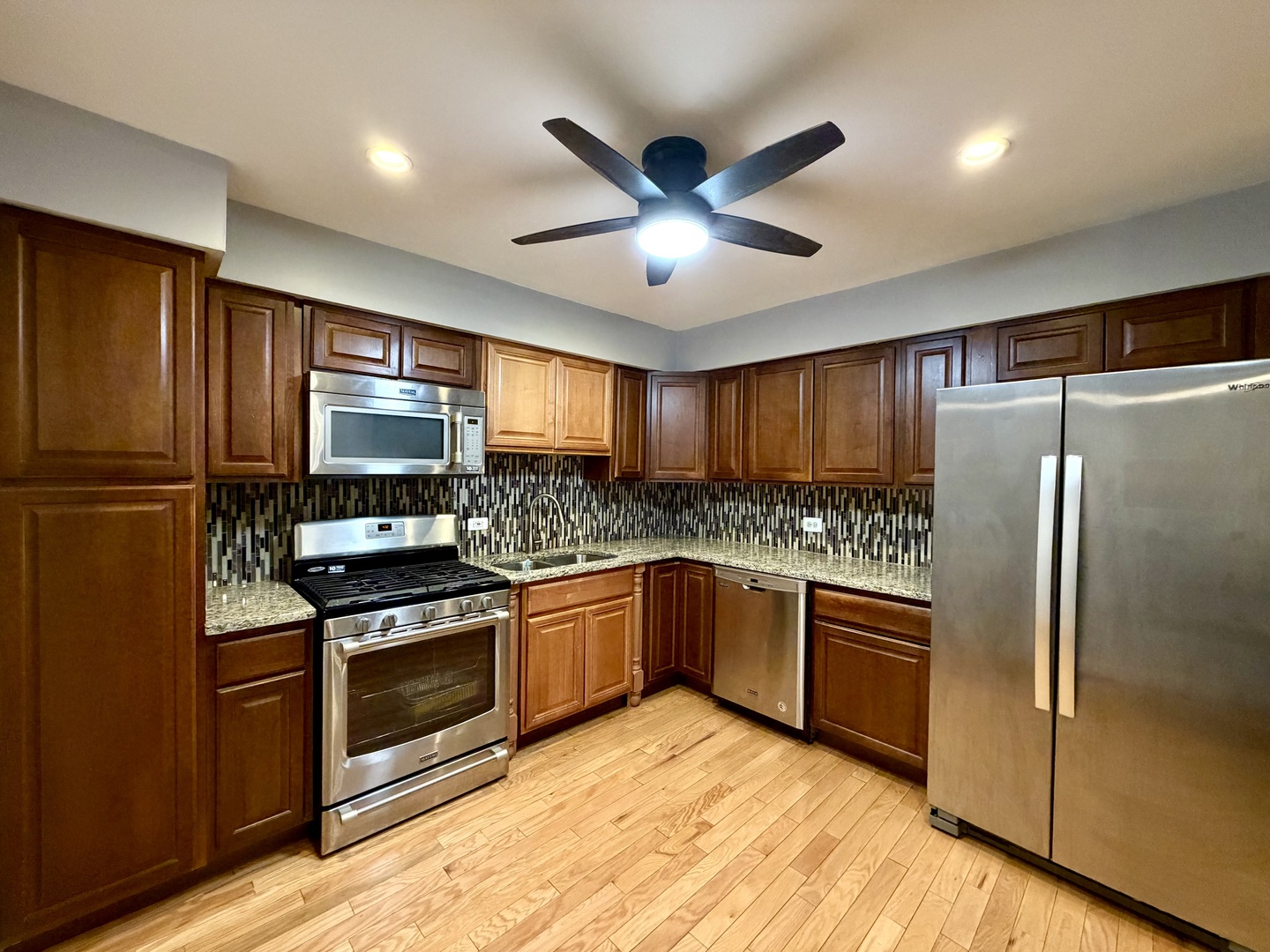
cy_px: 476
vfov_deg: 85.7
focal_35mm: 14
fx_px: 514
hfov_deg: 102.1
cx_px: 635
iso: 500
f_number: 2.2
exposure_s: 1/60
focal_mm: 2.22
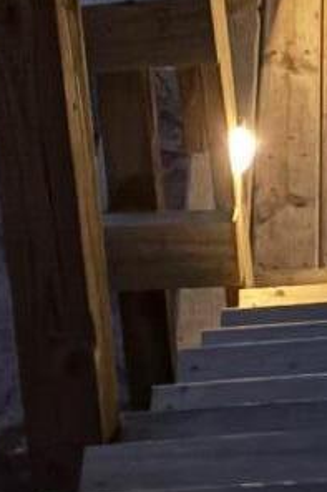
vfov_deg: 9.7
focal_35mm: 183
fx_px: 2496
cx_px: 427
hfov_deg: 7.4
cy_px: -748
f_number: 1.6
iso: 2000
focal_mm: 5.96
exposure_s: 1/2
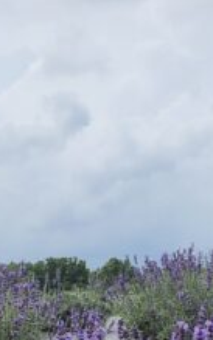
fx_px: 1290
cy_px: 343
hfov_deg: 9.4
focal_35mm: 139
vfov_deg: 14.8
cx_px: 157
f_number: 1.8
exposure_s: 1/2404
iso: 20
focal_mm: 3.99
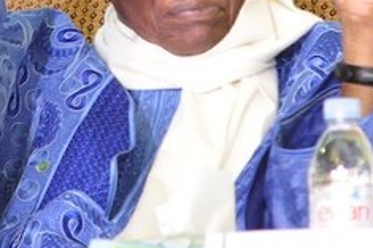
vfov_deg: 1.5
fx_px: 9250
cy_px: -46
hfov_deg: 2.3
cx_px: 140
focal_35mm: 894
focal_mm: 200
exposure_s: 1/50
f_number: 5.6
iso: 3200
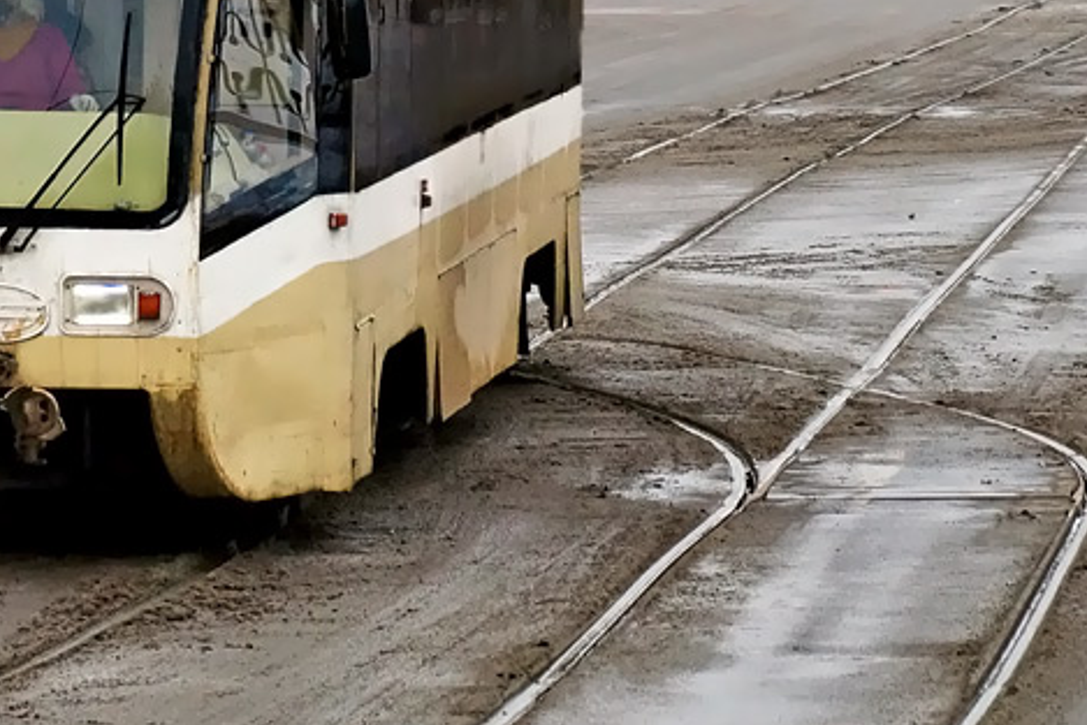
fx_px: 9854
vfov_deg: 4.2
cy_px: -195
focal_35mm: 326
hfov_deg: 6.3
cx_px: 86
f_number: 5.6
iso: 800
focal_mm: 85
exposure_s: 1/320
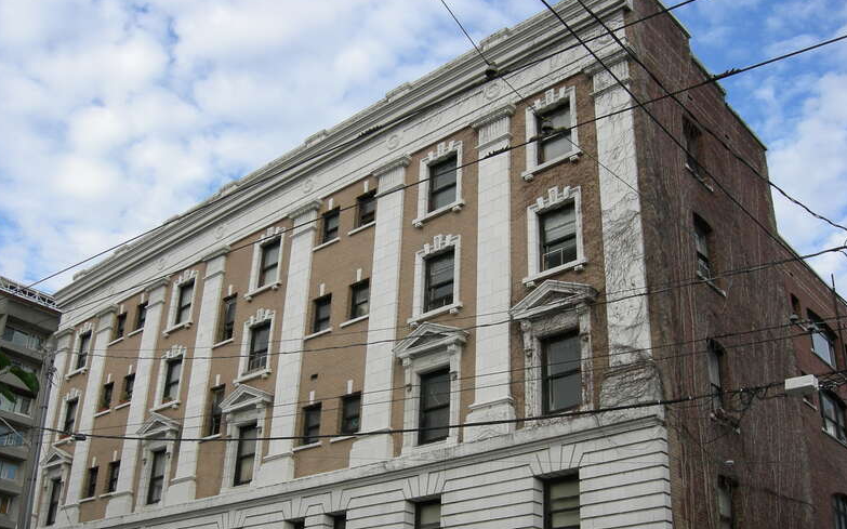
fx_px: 900
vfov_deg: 32.7
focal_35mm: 39
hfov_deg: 50.4
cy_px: 301
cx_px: 421
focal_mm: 7.5
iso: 64
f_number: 4.8
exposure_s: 1/252
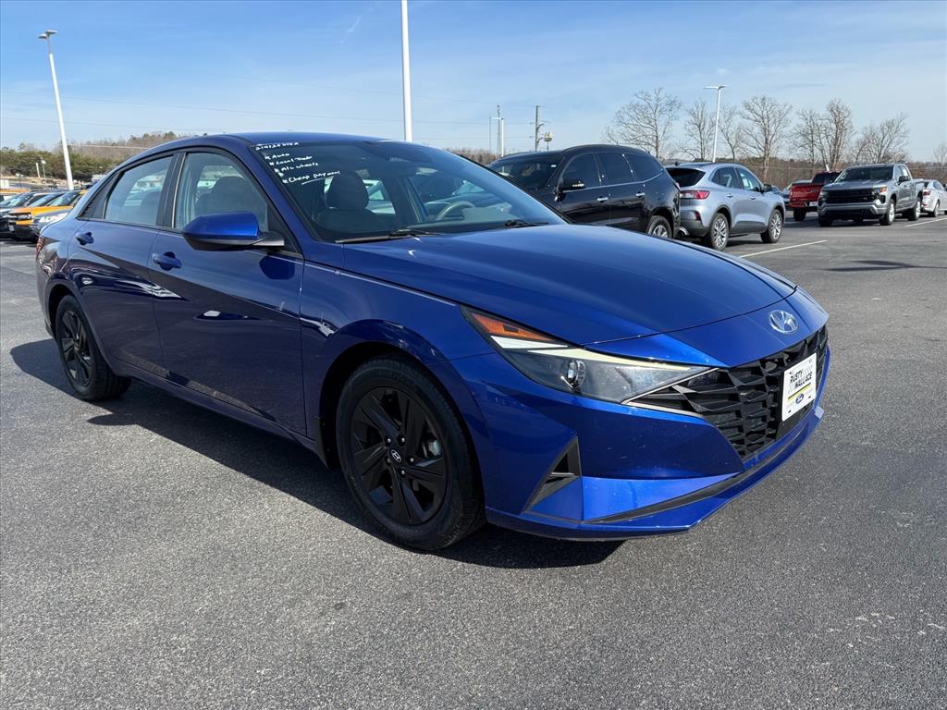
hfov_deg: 71.6
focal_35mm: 24
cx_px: 474
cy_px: 355
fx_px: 657
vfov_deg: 56.8
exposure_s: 1/2703
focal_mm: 6.76
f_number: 1.78
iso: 80
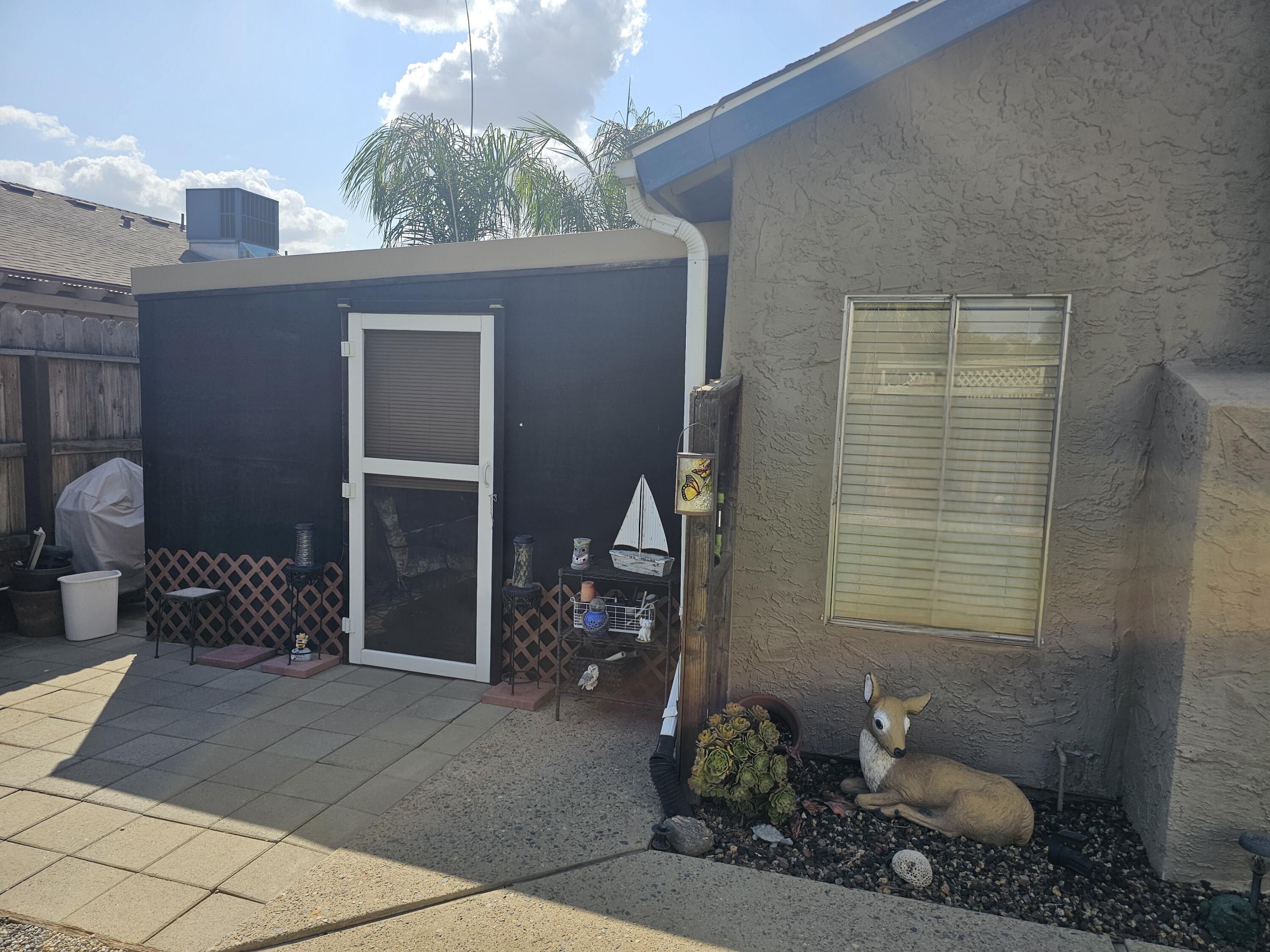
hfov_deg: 73.9
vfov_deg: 58.9
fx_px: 844
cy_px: 476
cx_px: 635
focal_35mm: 23
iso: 20
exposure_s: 1/1429
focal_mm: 6.3
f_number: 1.7
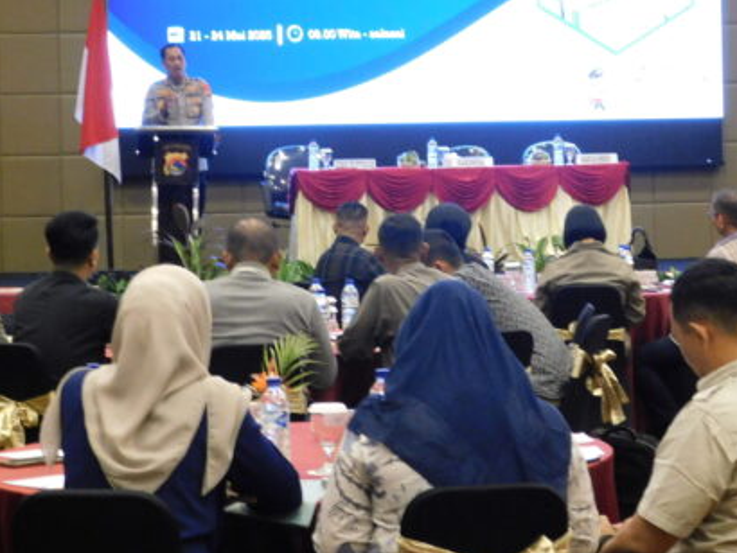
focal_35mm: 117
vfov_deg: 12.6
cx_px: 422
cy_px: 158
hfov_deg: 16.8
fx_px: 2492
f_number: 4.4
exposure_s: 1/8
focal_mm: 14.2
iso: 720
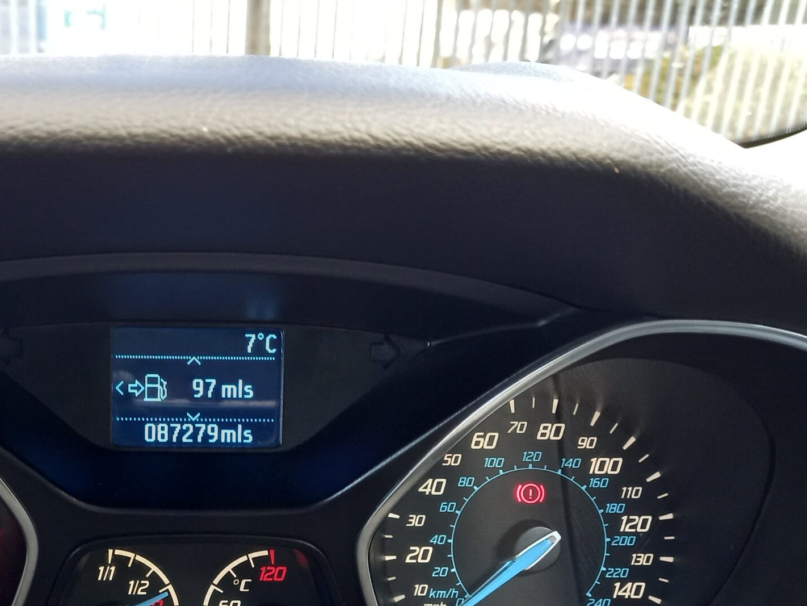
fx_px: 1049
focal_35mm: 45
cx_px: 189
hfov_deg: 40.7
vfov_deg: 31.4
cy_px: 486
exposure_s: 1/30
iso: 160
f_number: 2
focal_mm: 4.6
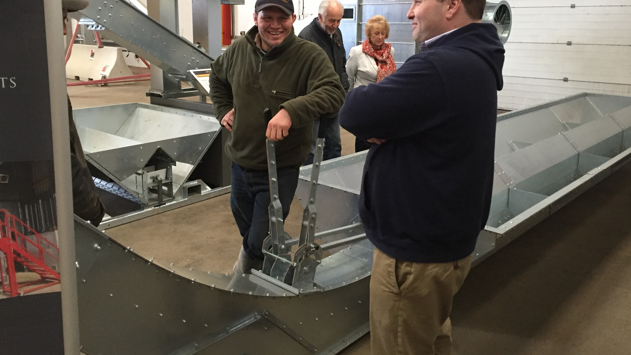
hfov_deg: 61.0
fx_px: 535
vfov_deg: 36.3
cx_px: 314
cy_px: 121
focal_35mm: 32
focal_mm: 4.15
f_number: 2.2
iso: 200
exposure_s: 1/33
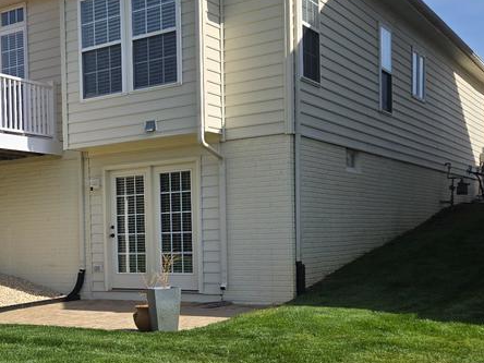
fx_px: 741
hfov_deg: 33.9
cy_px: 265
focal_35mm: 53
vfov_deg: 27.2
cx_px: 34
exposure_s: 1/2378
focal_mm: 5.4
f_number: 1.8
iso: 25
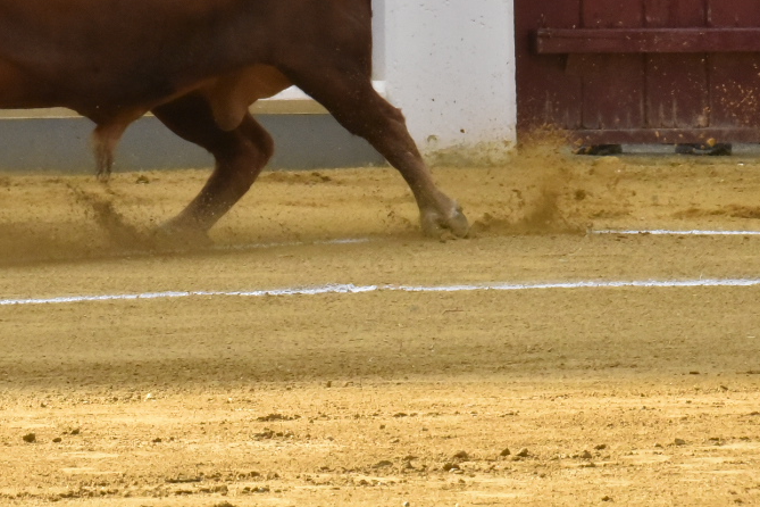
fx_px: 16360
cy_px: -76
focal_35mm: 775
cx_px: -139
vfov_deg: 1.8
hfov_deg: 2.7
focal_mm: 320
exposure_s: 1/640
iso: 6400
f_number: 29
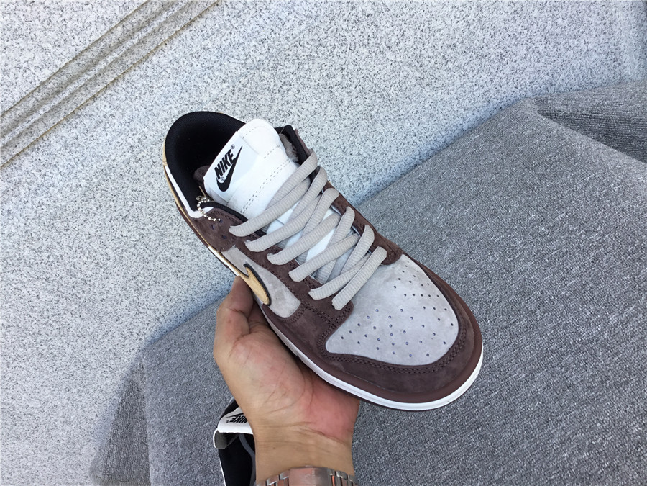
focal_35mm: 31
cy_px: 243
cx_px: 324
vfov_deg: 45.4
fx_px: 579
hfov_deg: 58.4
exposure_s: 1/123
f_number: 2.4
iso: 25
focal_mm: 3.3
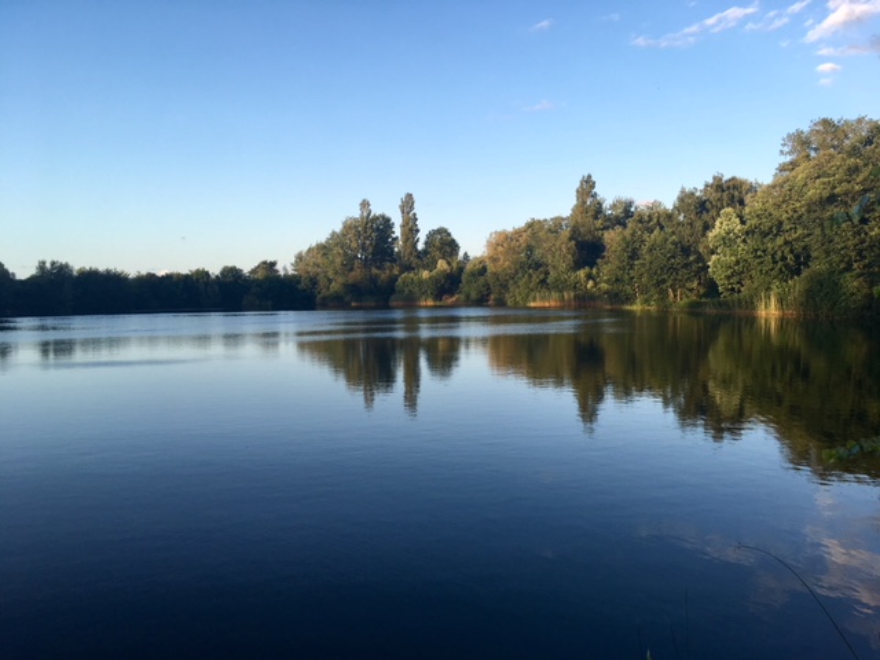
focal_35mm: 29
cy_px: 330
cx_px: 440
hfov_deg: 61.7
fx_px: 737
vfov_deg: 48.2
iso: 25
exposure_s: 1/422
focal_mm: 4.15
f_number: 2.2
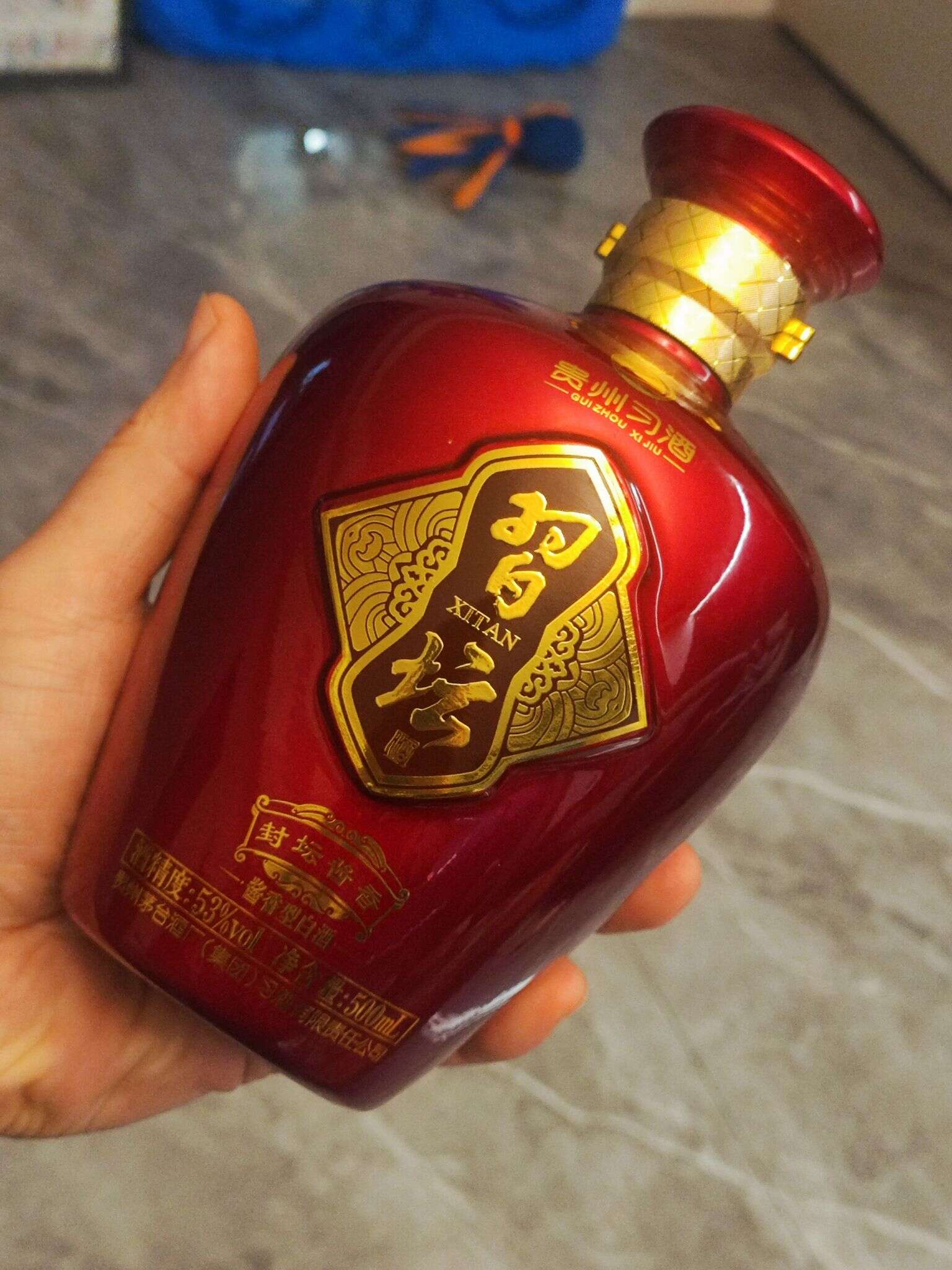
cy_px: 635
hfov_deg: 54.9
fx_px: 917
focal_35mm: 25
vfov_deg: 69.4
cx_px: 476
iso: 889
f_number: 1.79
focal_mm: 4.71
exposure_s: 1/33
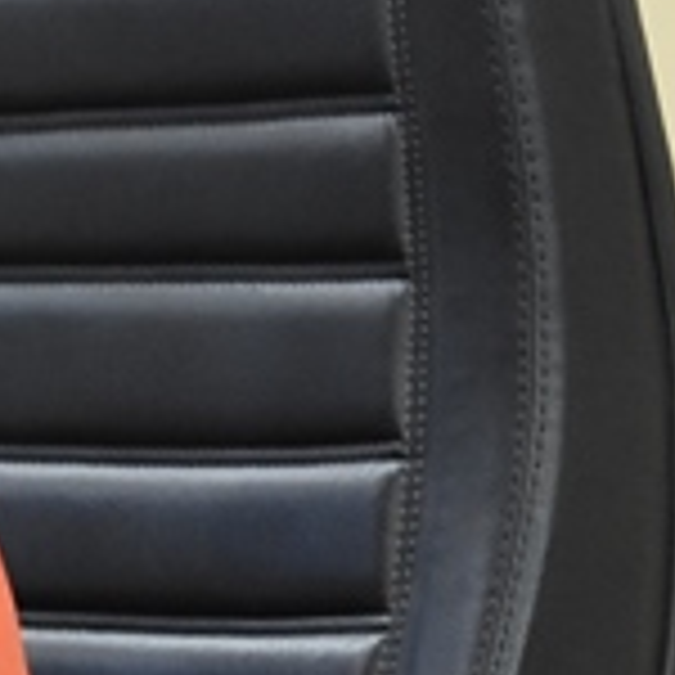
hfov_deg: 4.7
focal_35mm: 369
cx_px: -670
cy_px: 360
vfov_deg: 4.7
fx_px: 8141
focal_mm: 68
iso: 4000
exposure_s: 1/60
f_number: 4.5
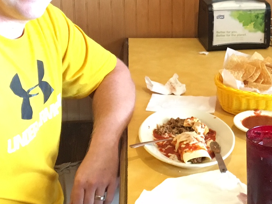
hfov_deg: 21.6
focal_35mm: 88
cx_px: 262
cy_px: 55
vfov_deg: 16.7
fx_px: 691
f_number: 2.2
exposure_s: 1/24
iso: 200
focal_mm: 4.15
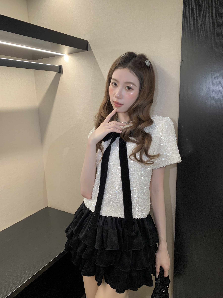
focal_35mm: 26
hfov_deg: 53.1
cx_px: 112
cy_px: 149
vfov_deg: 67.3
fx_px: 223
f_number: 1.8
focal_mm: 4.25
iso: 160
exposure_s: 1/60
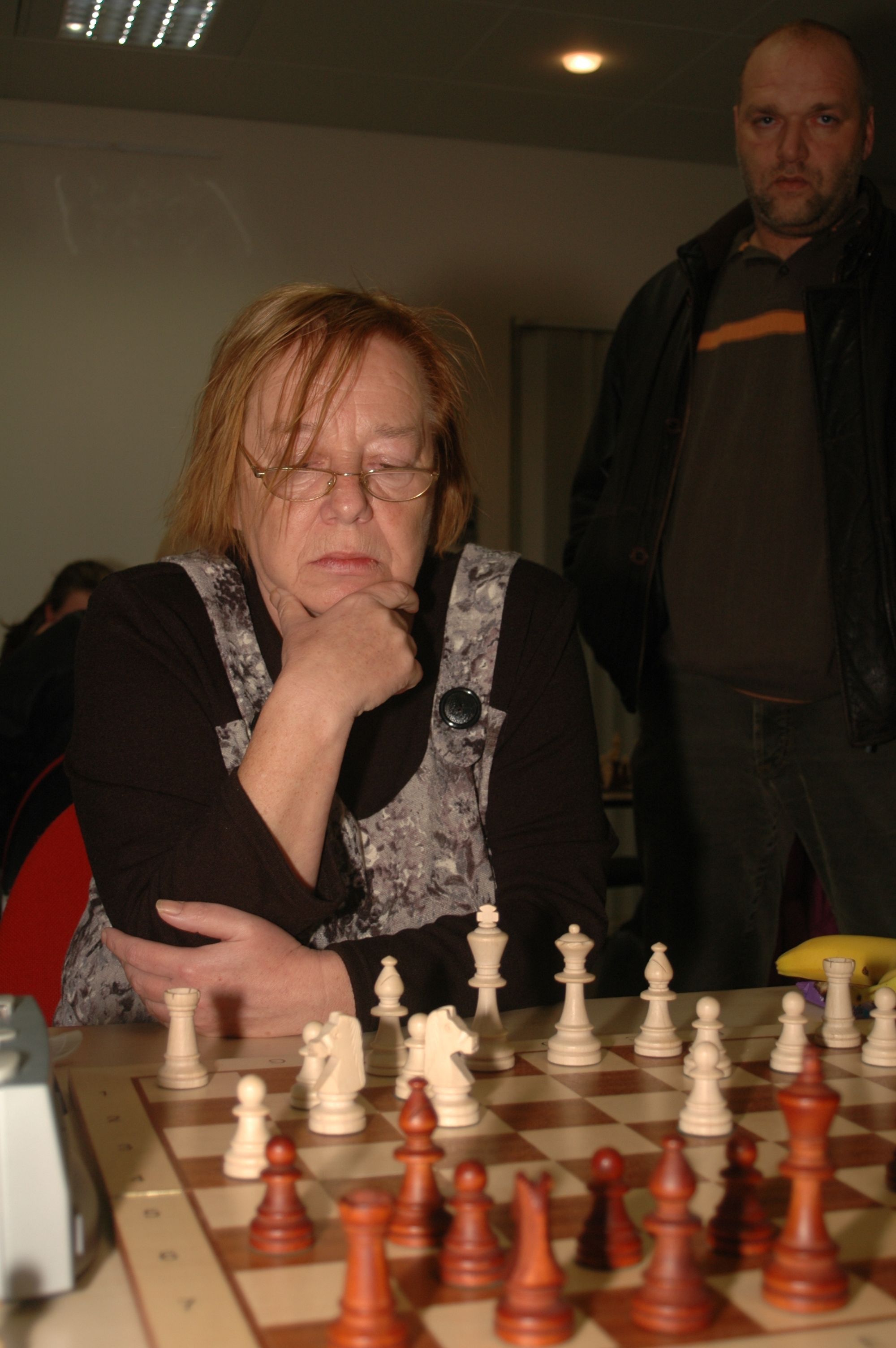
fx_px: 1739
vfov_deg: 42.4
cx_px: 448
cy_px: 674
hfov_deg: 28.9
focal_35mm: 46
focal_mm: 31
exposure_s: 1/60
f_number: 4.5
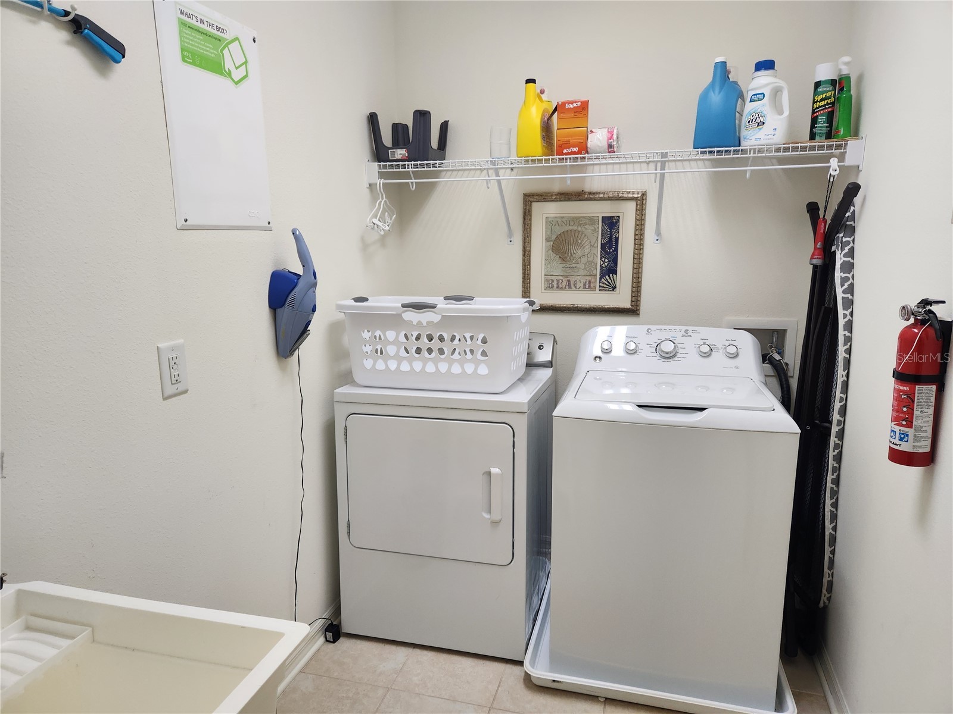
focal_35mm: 23
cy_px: 357
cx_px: 476
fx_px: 633
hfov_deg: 73.9
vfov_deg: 58.9
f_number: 1.8
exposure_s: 1/180
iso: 160
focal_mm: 5.4
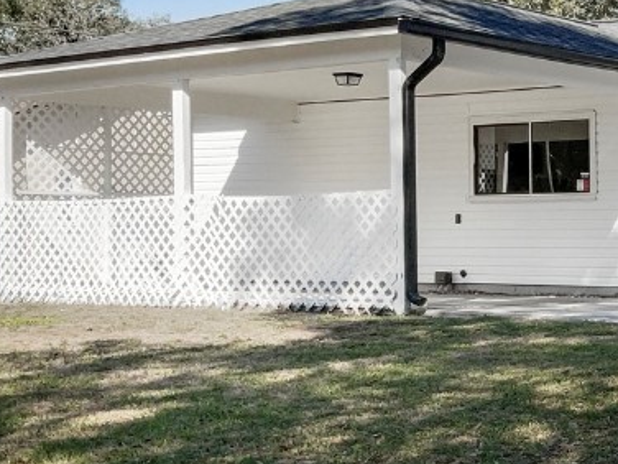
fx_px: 1410
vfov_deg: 18.2
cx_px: 777
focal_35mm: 79
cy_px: 469
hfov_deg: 22.4
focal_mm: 3
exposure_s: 1/4800
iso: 20
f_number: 1.8
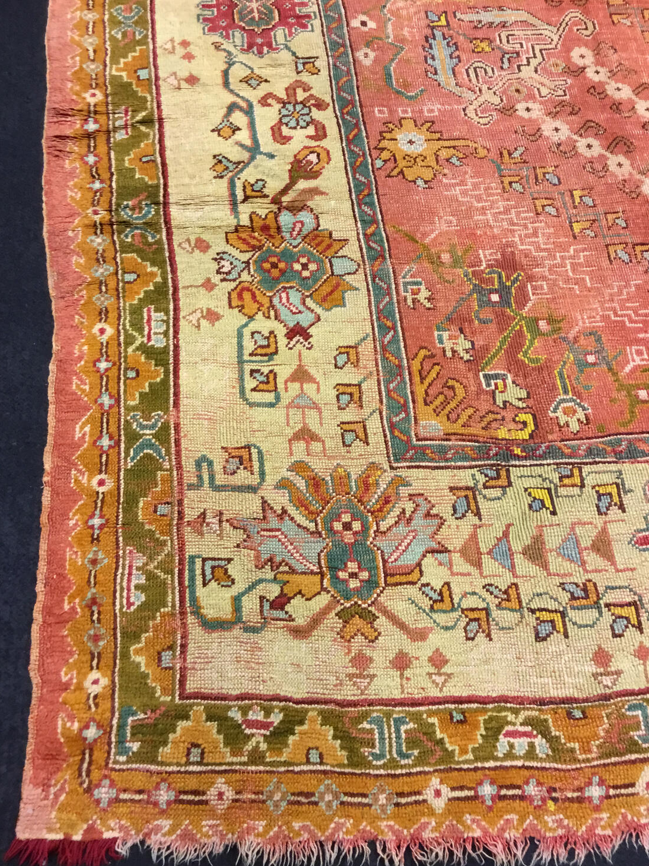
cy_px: 459
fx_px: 850
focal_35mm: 34
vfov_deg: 53.9
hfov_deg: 41.8
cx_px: 341
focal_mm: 3.3
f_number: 2.4
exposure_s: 1/30
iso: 80
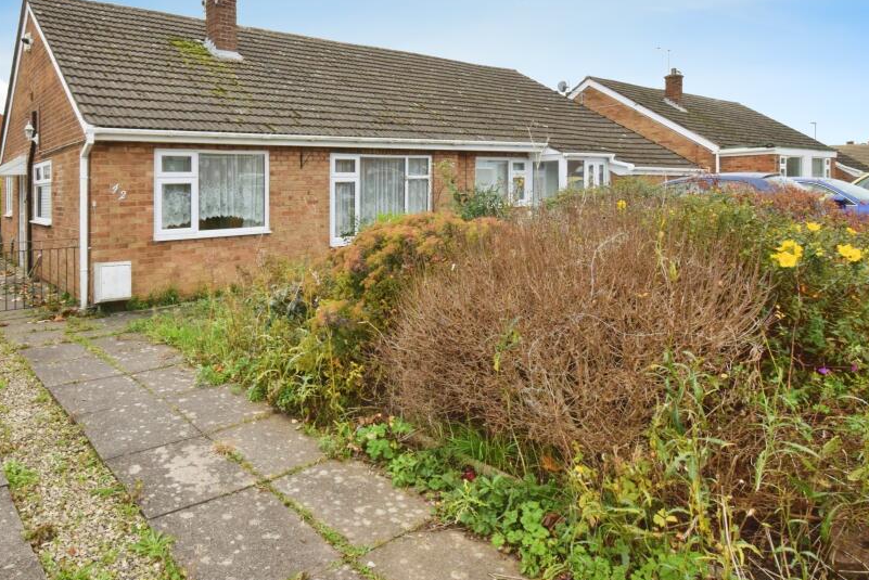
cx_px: 340
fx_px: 555
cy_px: 238
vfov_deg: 54.8
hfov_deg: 75.1
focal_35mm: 23
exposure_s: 1/250
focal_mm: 12
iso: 1000
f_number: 9
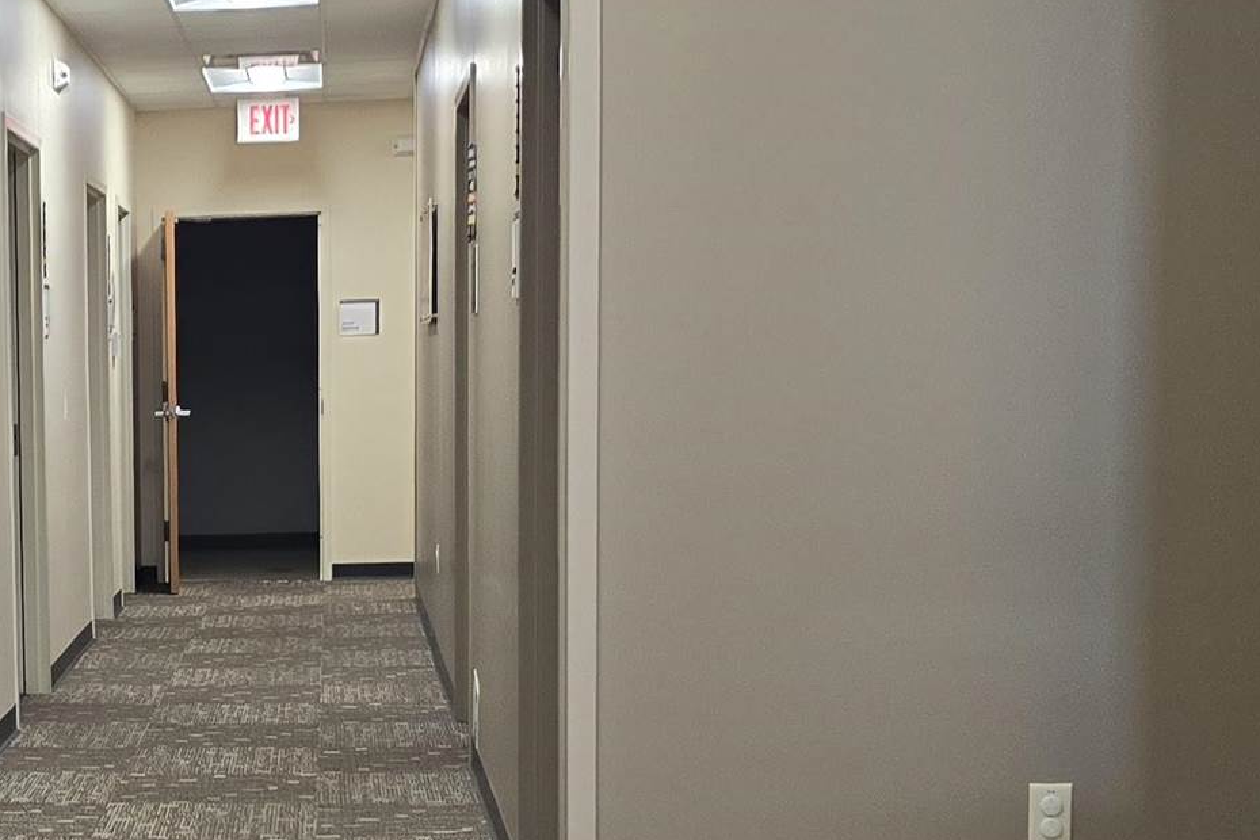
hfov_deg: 24.2
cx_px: -91
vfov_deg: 17.1
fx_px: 2765
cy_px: 681
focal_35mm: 79
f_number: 1.7
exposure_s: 1/120
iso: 200
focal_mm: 6.3
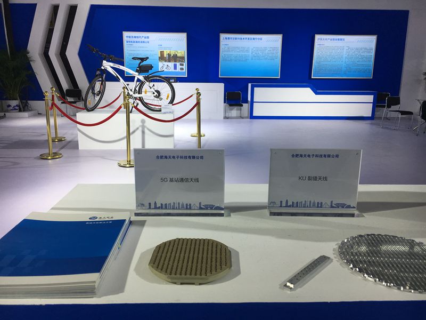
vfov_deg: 48.2
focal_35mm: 29
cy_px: 160
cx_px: 213
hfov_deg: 61.7
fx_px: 357
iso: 25
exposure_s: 1/343
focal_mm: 4.15
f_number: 2.2
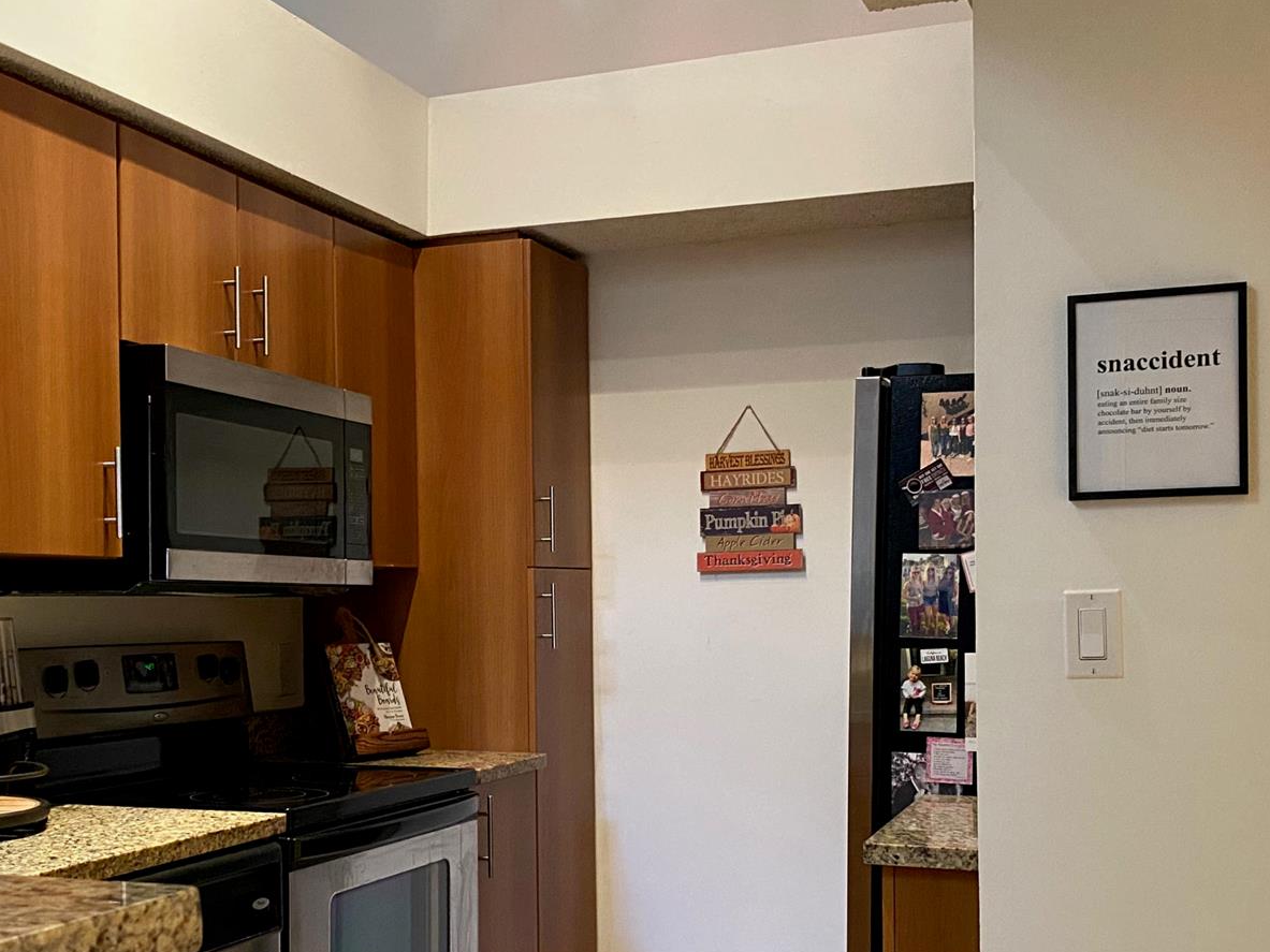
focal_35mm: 45
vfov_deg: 31.9
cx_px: 532
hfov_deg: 42.0
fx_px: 1651
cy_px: 650
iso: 400
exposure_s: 1/60
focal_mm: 4.25
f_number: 1.8
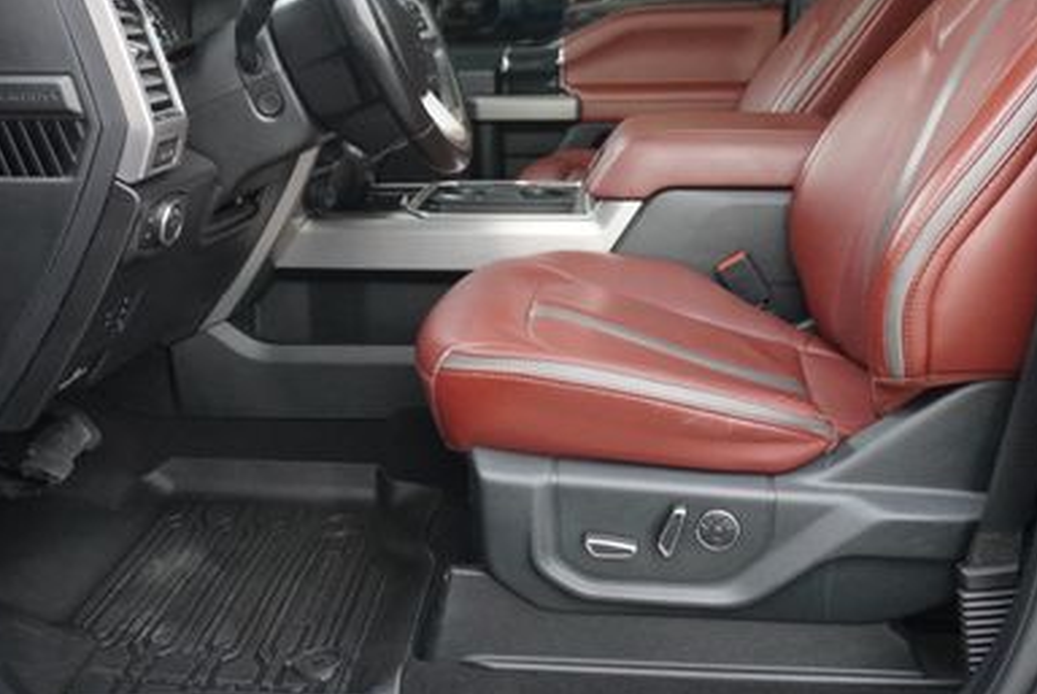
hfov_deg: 48.4
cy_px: 181
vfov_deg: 32.9
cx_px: 494
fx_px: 1154
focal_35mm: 40
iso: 2000
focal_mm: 16
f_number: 3.5
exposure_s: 1/160
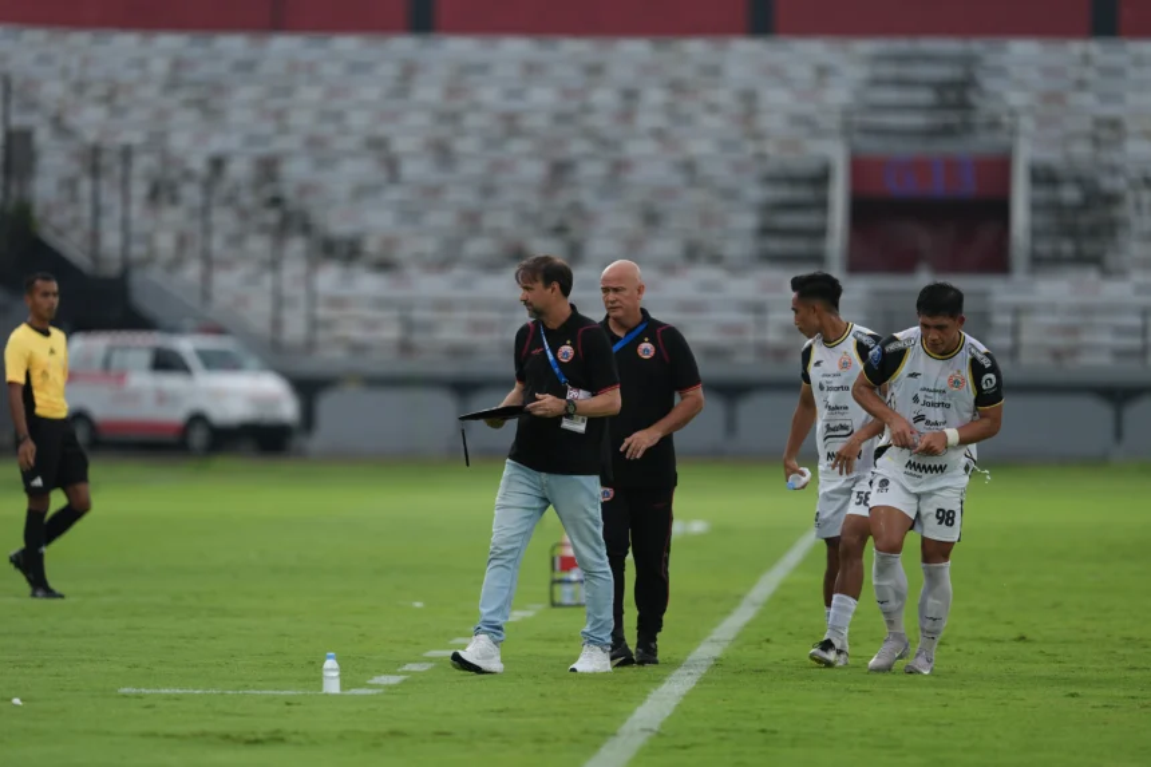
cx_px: 576
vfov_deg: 4.6
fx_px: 9589
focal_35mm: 300
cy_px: 384
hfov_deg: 6.9
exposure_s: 1/1600
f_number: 2.8
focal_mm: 300
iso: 320
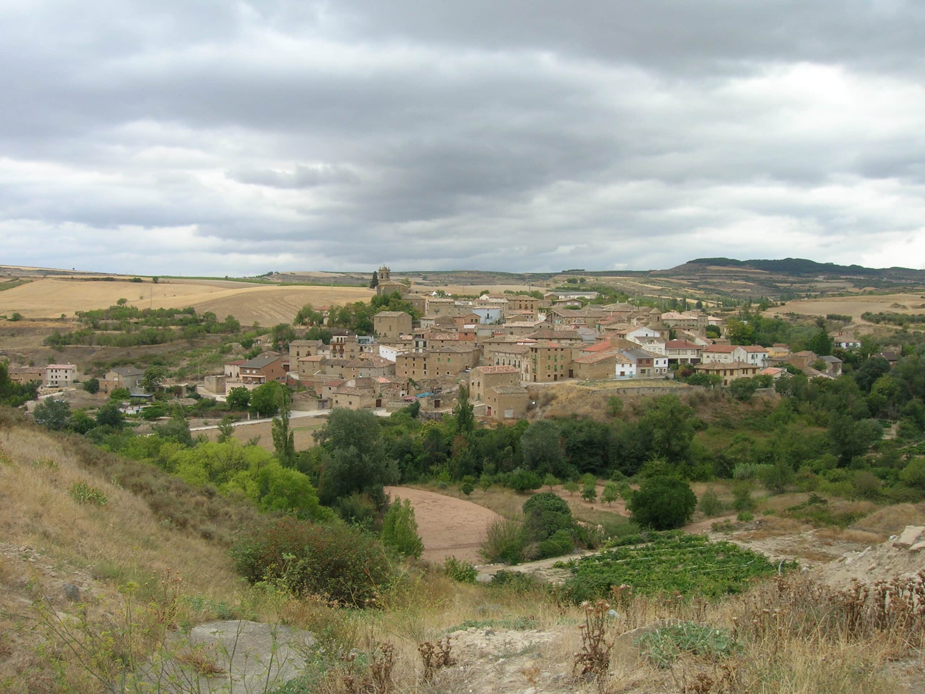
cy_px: 347
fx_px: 909
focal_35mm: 34
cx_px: 462
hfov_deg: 54.0
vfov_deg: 41.8
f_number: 4.9
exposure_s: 1/185
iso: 50
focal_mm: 5.7
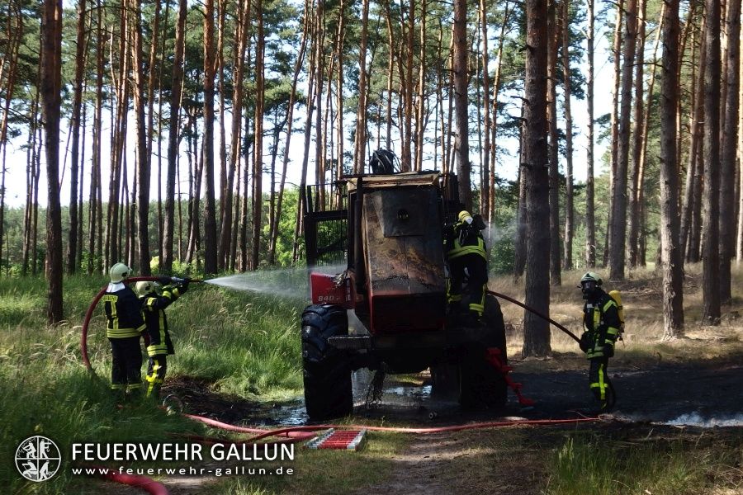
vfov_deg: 18.4
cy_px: 248
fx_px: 1527
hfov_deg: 27.3
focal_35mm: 74
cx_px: 372
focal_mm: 13.2
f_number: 3.5
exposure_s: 1/320
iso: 100
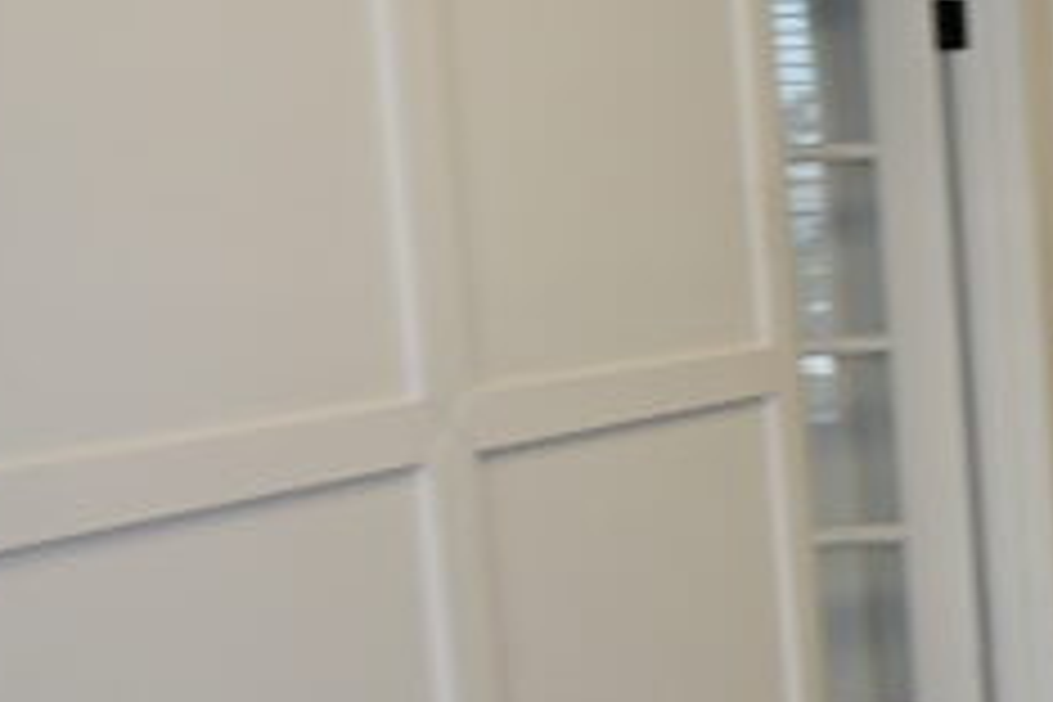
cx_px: 1634
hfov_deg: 23.7
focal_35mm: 65
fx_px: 1901
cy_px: 326
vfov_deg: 20.9
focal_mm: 15
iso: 110
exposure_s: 1/60
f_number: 4
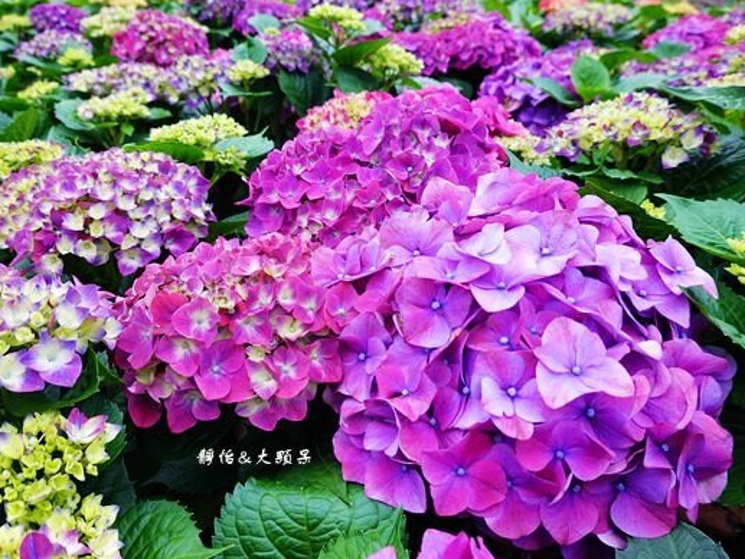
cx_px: 305
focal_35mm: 29
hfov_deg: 61.2
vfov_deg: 48.2
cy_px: 261
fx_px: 624
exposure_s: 1/40
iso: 125
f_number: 2.8
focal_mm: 9
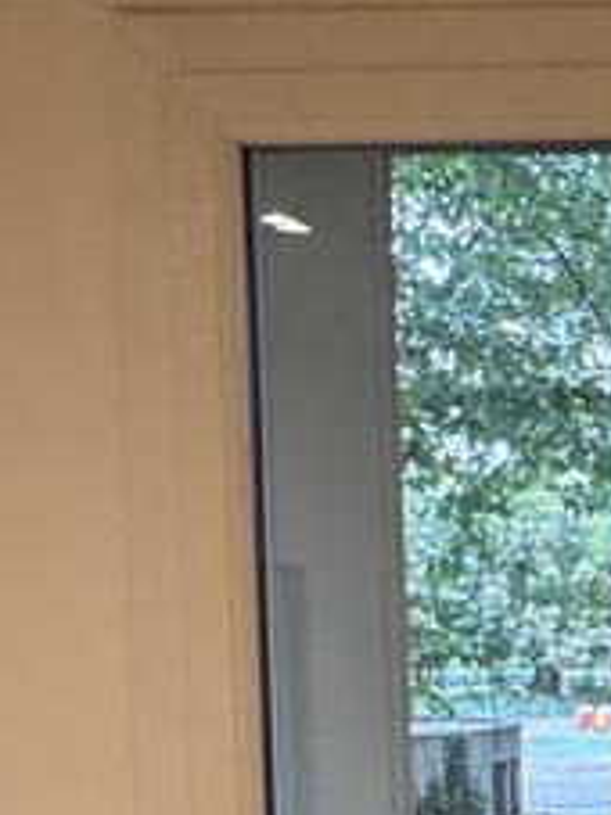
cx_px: 1118
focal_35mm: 74
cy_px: 743
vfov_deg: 25.5
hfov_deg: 16.5
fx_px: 1743
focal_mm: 2.22
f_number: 2.2
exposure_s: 1/50
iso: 160
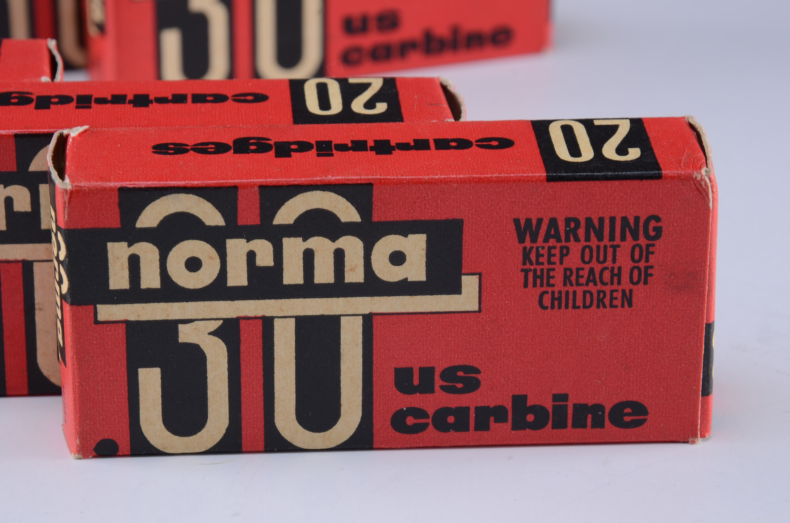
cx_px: 395
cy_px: 262
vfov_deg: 8.7
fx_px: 3449
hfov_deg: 13.1
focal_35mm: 158
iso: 125
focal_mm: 105
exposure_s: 1/100
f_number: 13
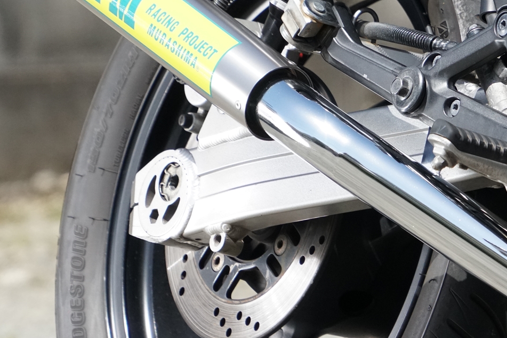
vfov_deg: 2.2
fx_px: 8886
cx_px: 287
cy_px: 73
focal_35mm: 631
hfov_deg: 3.3
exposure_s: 1/4000
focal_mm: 200
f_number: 6.3
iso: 1250
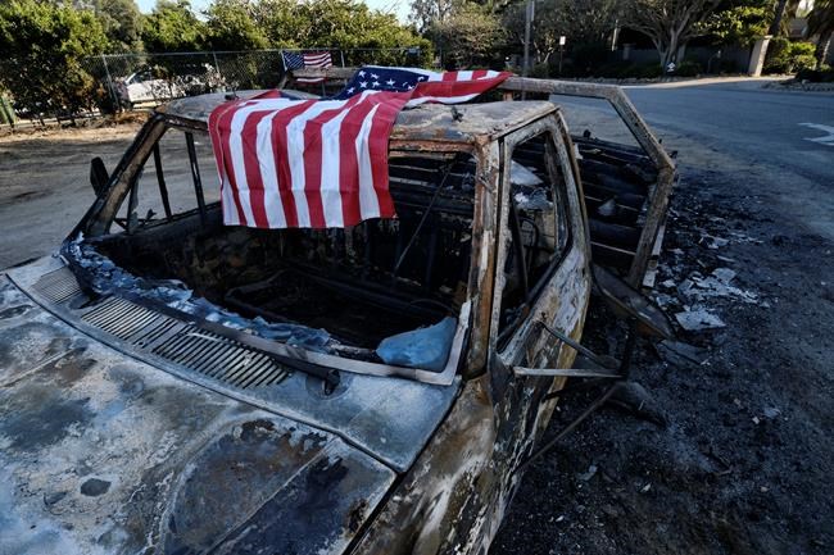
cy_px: 278
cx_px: 417
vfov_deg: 67.4
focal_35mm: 18
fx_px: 417
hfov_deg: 90.0
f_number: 9
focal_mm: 12
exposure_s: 1/250
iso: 640
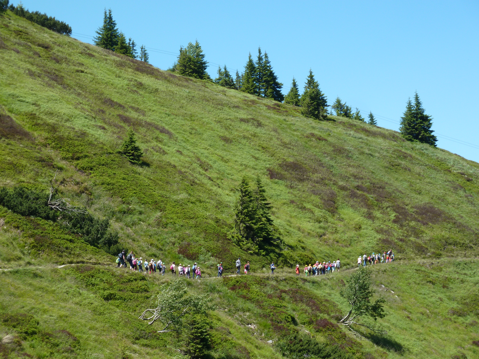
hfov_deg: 18.9
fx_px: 1439
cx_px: 240
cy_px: 180
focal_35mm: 104
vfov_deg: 14.2
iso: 80
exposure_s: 1/250
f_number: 4.3
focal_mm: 17
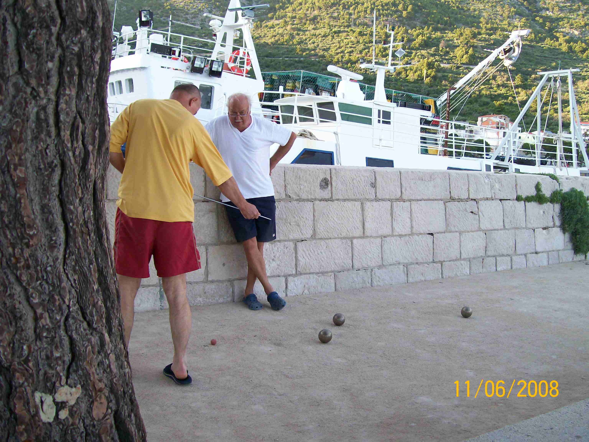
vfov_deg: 39.7
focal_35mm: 36
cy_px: 221
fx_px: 613
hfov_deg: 51.4
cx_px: 294
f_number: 2.7
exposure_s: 1/148
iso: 80
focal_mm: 6
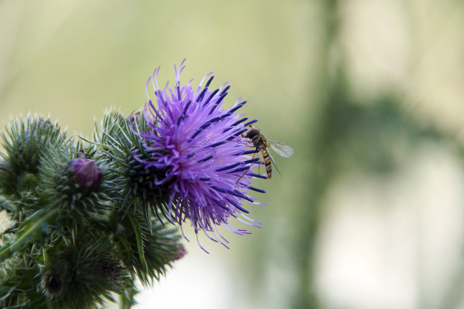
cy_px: 153
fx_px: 5024
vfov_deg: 3.5
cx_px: 232
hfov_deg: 5.3
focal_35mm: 390
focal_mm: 250
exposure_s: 1/400
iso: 400
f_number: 6.3
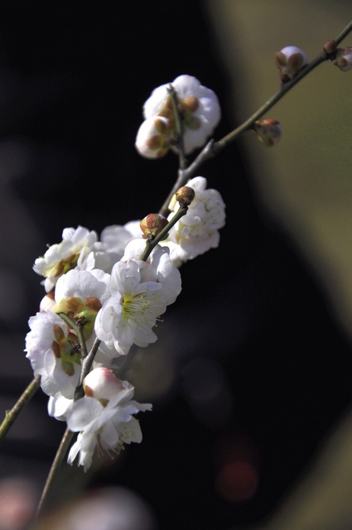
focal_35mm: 158
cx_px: 176
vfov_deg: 13.1
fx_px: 2316
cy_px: 265
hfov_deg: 8.7
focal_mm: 105
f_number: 5.6
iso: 200
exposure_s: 1/2500
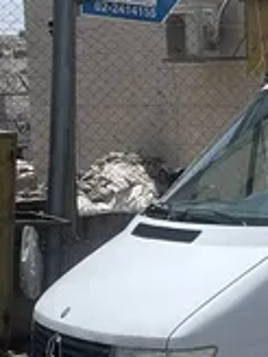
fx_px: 1136
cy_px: 176
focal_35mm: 110
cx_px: 521
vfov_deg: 17.9
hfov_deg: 12.1
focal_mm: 5.1
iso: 32
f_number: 1.6
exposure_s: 1/4348
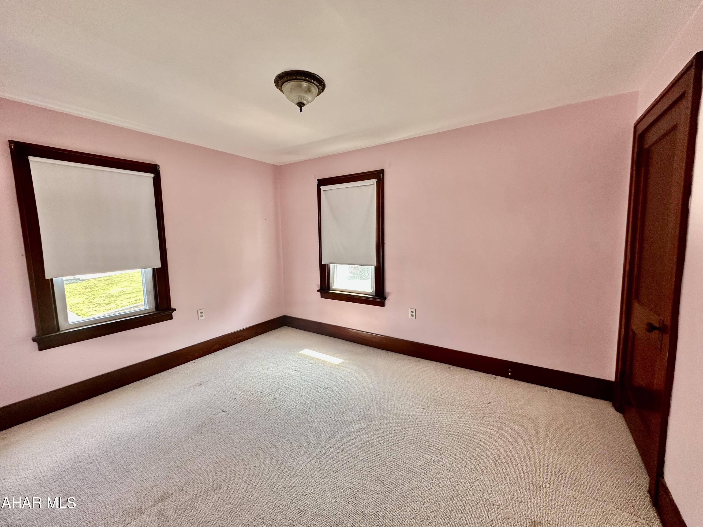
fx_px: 284
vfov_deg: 85.7
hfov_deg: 102.1
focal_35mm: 14
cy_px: 264
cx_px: 352
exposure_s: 1/99
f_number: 2.2
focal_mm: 2.22
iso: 160
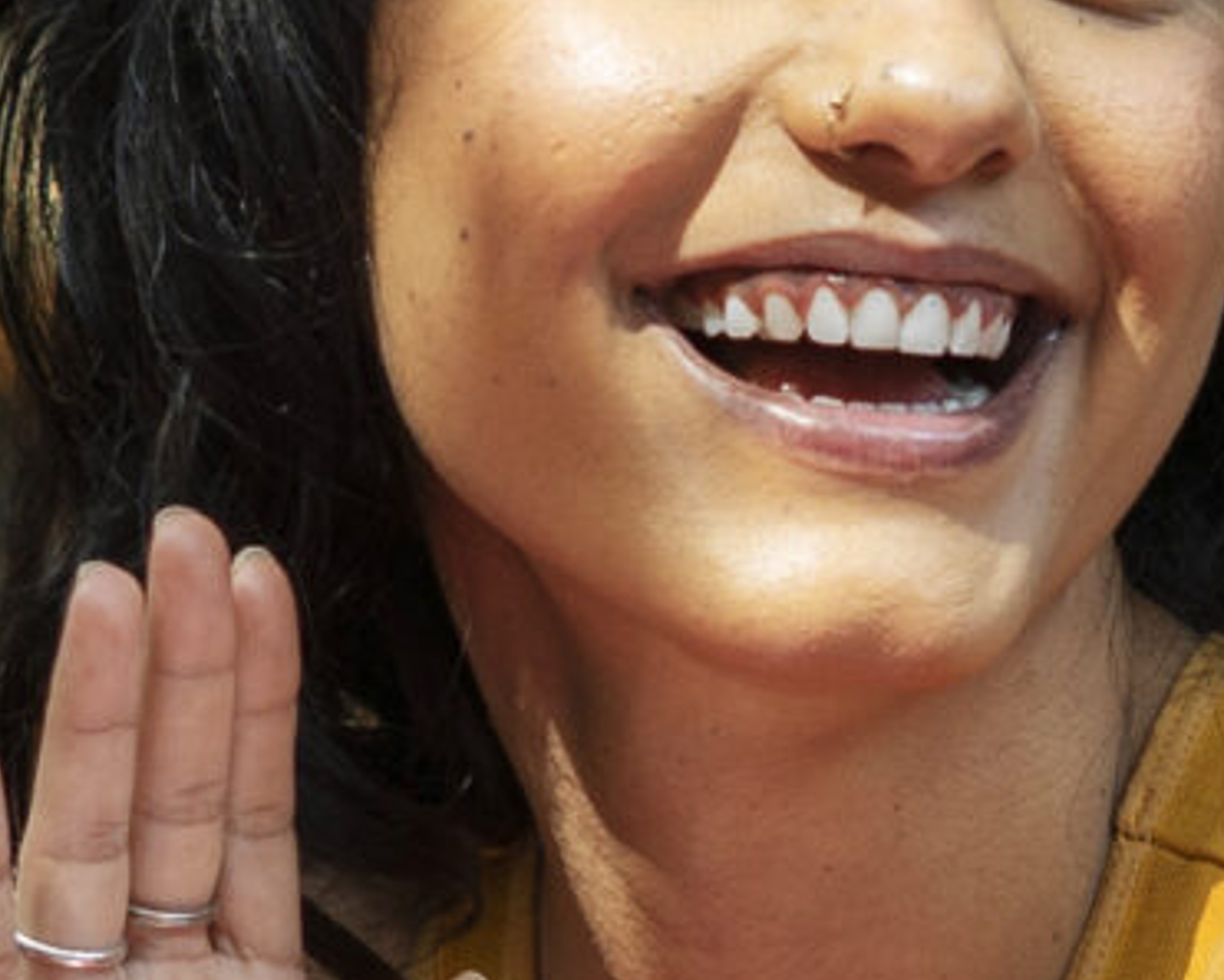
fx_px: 11740
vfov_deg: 4.8
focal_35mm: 324
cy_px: 1155
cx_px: 1158
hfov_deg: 6.0
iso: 200
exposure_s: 1/200
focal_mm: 50
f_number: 2.8
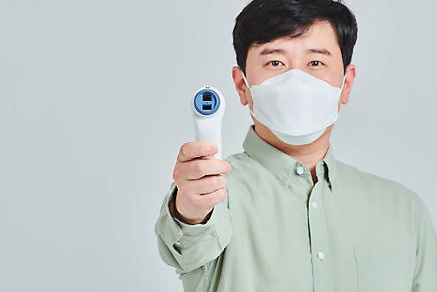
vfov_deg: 5.8
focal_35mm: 239
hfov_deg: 8.6
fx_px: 2904
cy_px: 132
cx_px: 258
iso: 100
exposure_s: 1/125
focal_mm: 200
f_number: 14
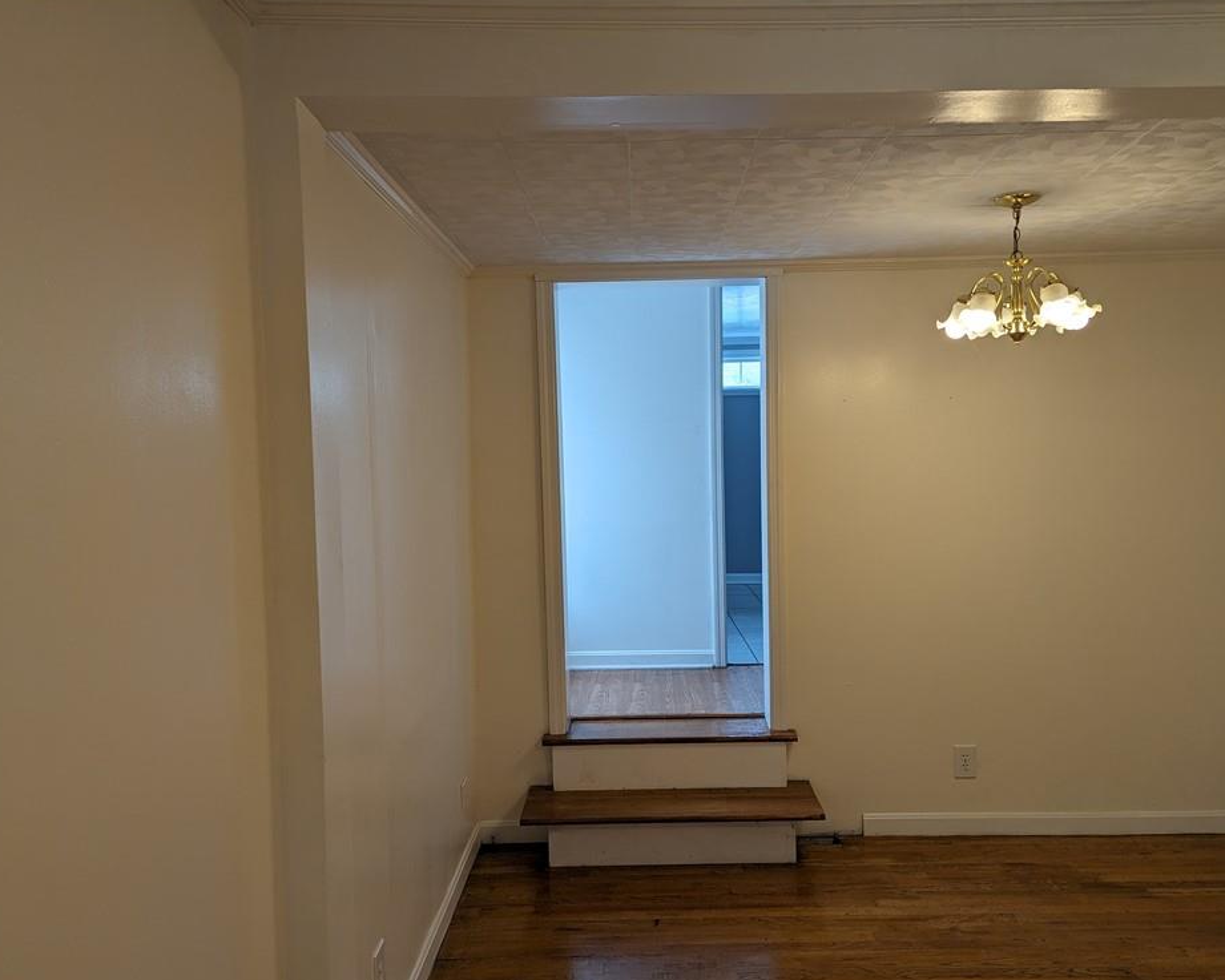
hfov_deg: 66.0
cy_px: 500
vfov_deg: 54.9
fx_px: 943
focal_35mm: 26
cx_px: 639
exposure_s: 1/120
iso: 56
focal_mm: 6.81
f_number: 1.85
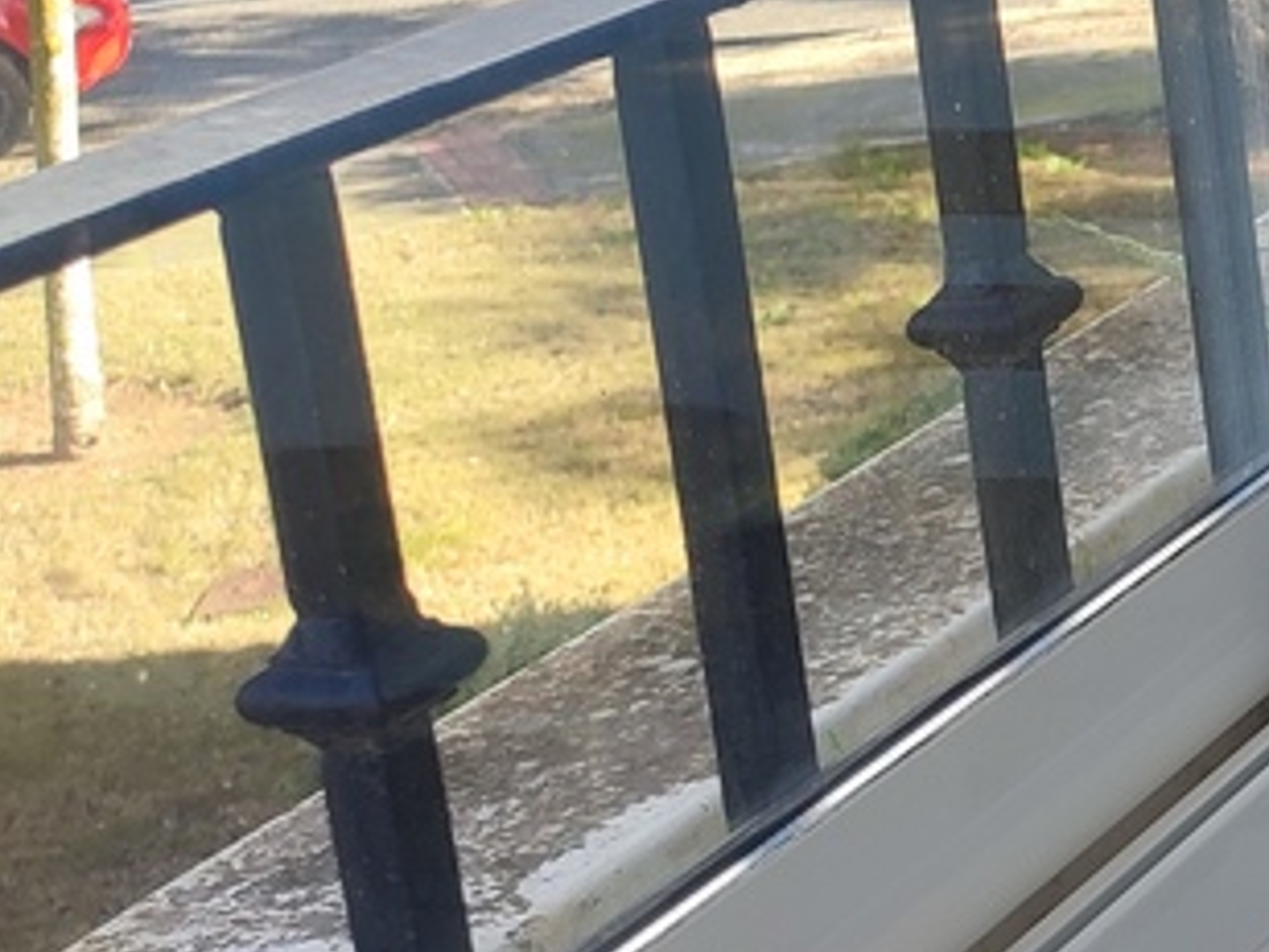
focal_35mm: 104
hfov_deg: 15.4
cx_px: 2501
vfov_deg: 14.1
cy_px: 58
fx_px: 3813
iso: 53
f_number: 1.9
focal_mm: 6.04
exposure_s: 1/100
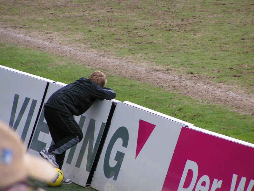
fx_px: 2392
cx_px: 127
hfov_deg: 6.1
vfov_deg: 4.6
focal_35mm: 326
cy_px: 96
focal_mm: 49.8
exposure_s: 1/400
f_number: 3.5
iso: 100
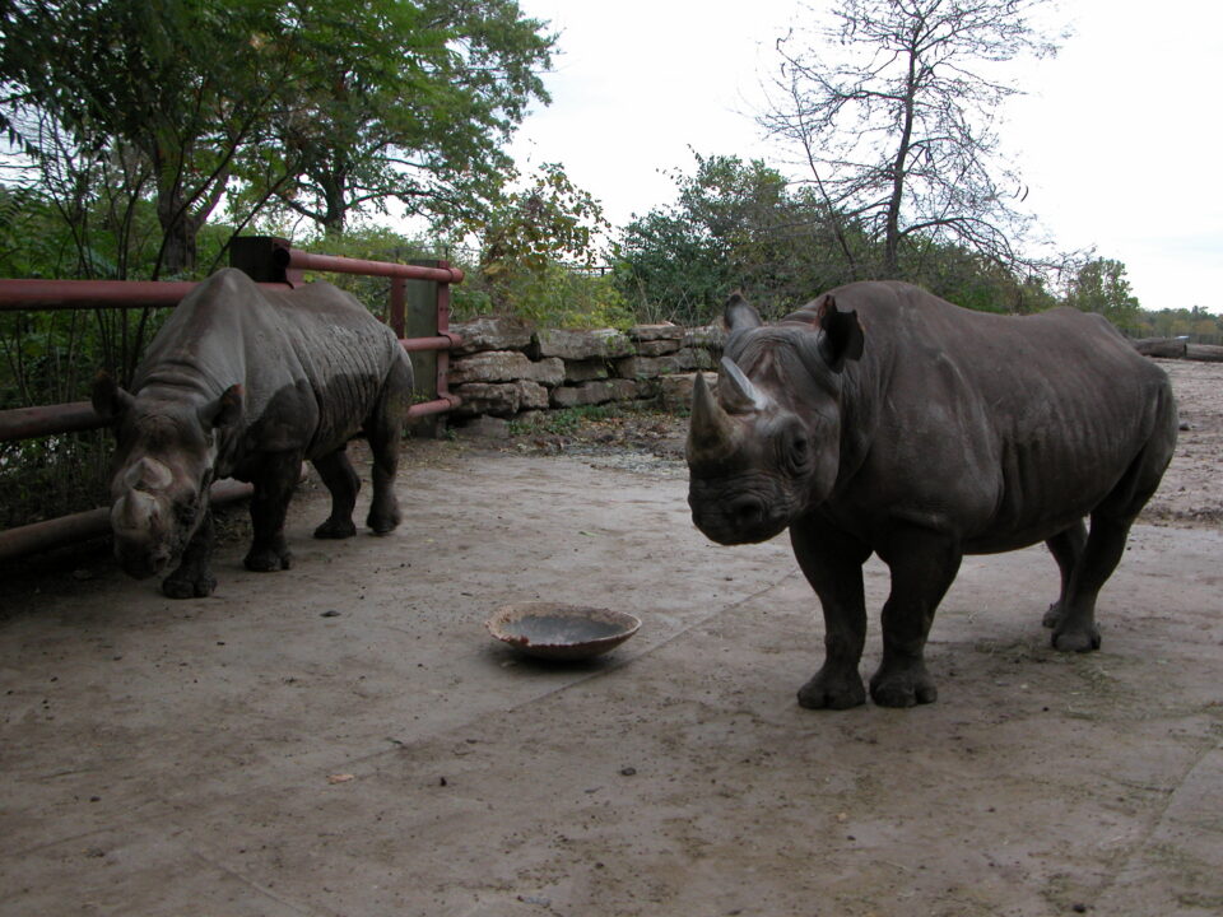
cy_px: 458
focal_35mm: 35
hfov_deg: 52.6
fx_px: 1237
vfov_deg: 40.7
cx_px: 612
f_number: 3.2
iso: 100
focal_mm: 9
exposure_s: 1/80.8
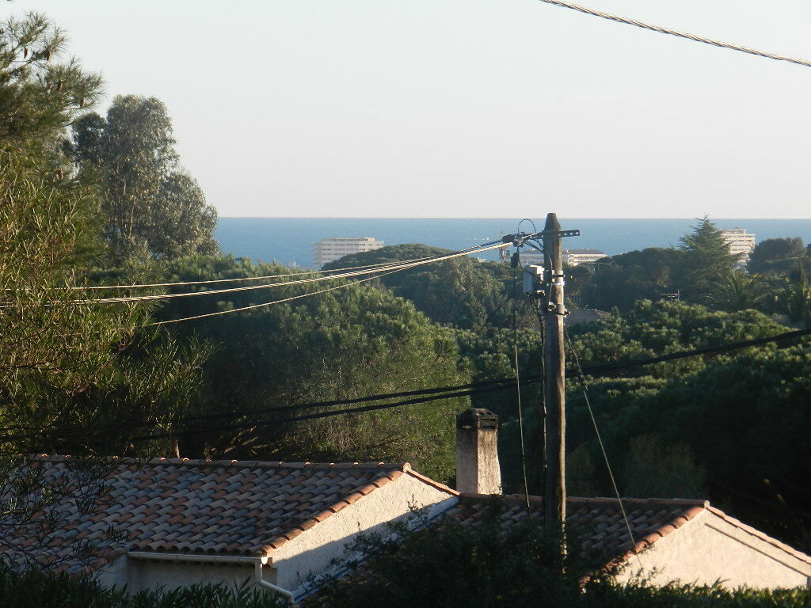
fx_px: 6701
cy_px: 304
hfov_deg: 6.9
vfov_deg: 5.2
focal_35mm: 286
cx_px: 406
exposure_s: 1/250
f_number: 5.3
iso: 160
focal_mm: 50.8
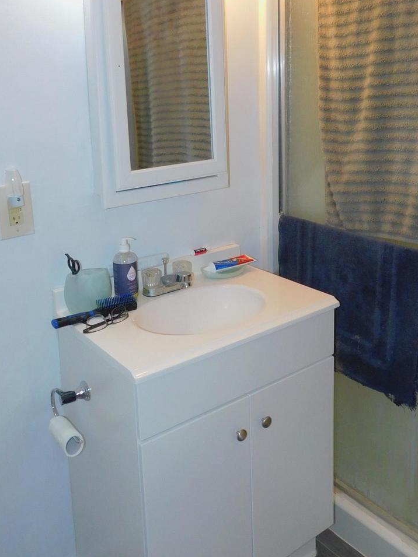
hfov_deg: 38.7
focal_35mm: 37
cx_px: 203
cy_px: 170
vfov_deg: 49.0
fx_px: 596
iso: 200
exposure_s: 1/30
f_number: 3
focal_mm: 4
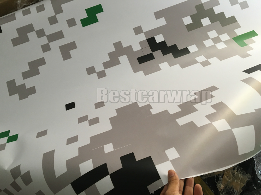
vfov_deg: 48.2
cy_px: 98
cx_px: 130
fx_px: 219
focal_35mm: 29
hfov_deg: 61.7
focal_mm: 4.15
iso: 100
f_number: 2.2
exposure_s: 1/33
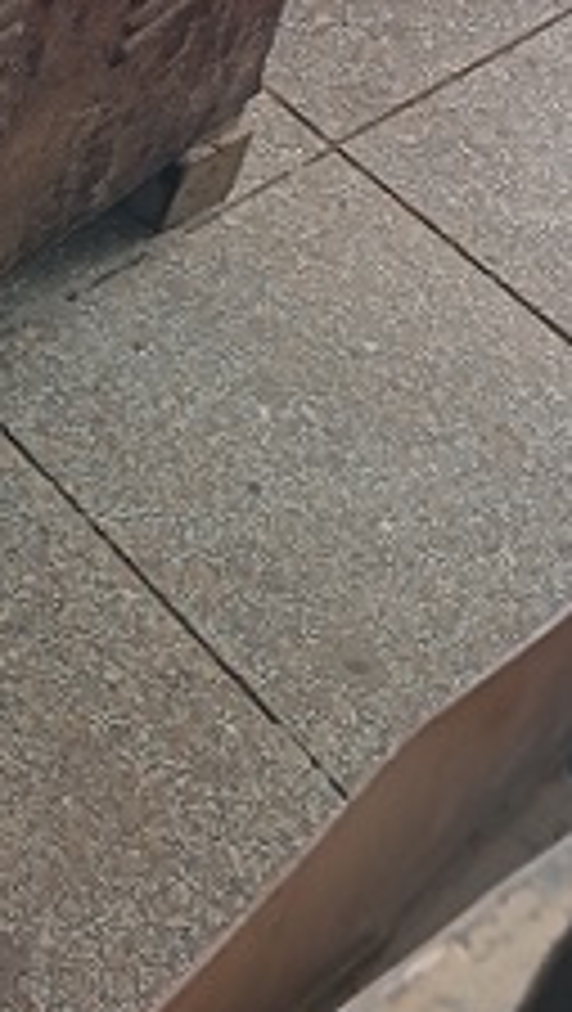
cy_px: -443
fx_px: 2205
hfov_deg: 12.5
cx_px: -658
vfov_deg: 22.1
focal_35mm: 82
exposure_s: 1/100
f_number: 1.6
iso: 800
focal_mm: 6.14
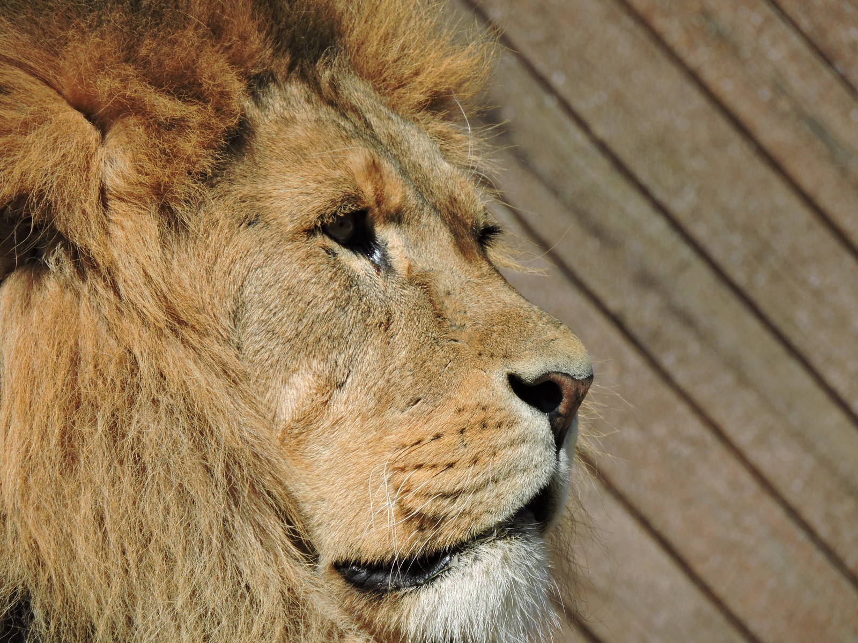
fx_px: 13632
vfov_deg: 2.7
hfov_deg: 3.6
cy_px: 322
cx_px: 429
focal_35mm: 550
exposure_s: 1/400
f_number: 5.6
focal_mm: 98.5
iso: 100
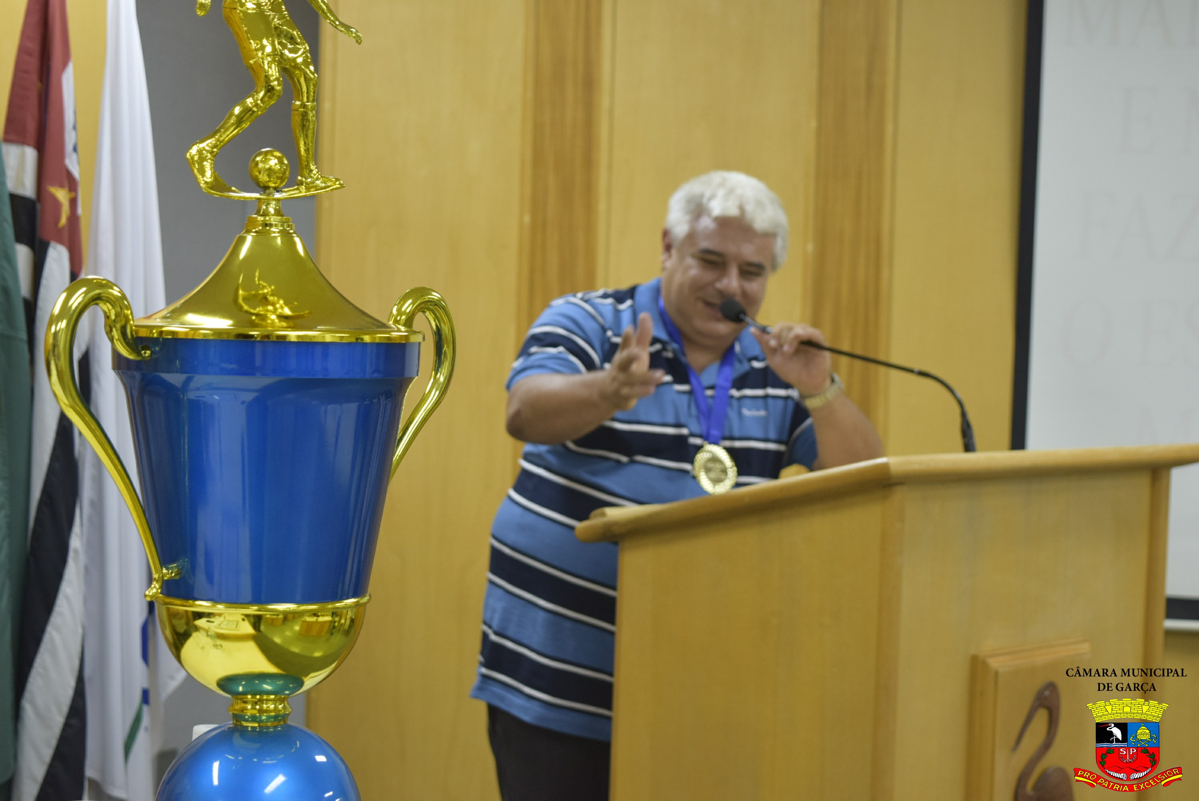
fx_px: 2400
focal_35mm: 72
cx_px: 600
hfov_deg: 28.1
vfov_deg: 19.0
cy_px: 400
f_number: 5.3
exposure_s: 1/60
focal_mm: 48
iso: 900
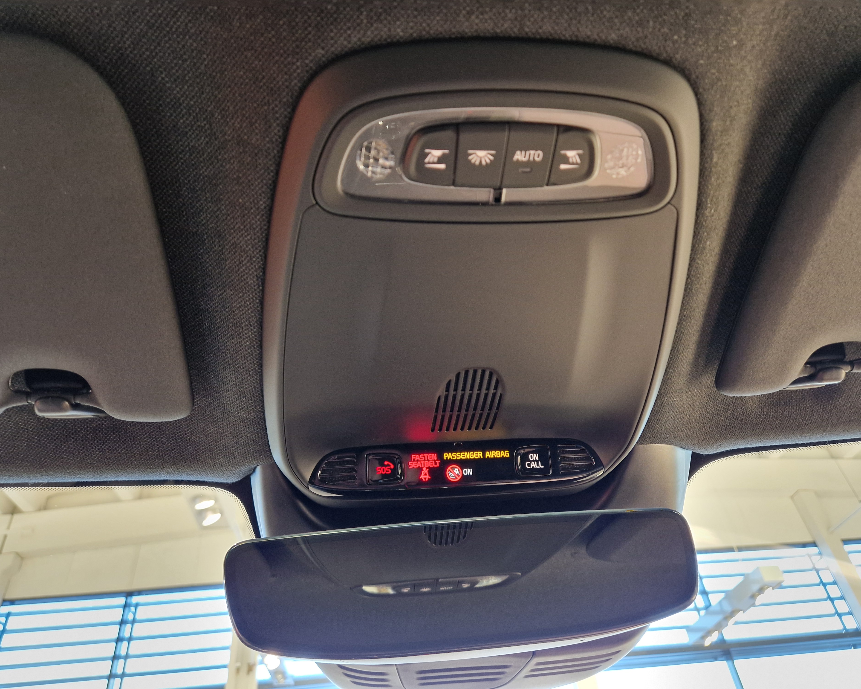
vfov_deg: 58.8
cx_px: 430
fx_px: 612
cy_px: 344
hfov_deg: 70.3
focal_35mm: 24
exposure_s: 1/25
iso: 640
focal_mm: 5.4
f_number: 1.8
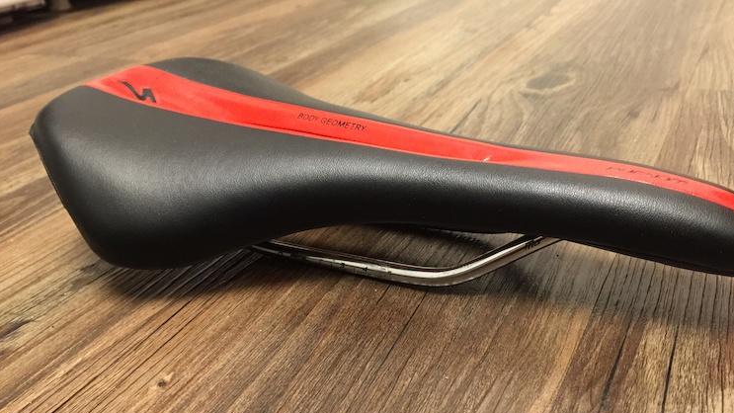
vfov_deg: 34.5
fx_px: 662
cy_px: 249
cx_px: 393
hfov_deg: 58.0
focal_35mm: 34
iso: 125
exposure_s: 1/15
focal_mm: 4.15
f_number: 2.2
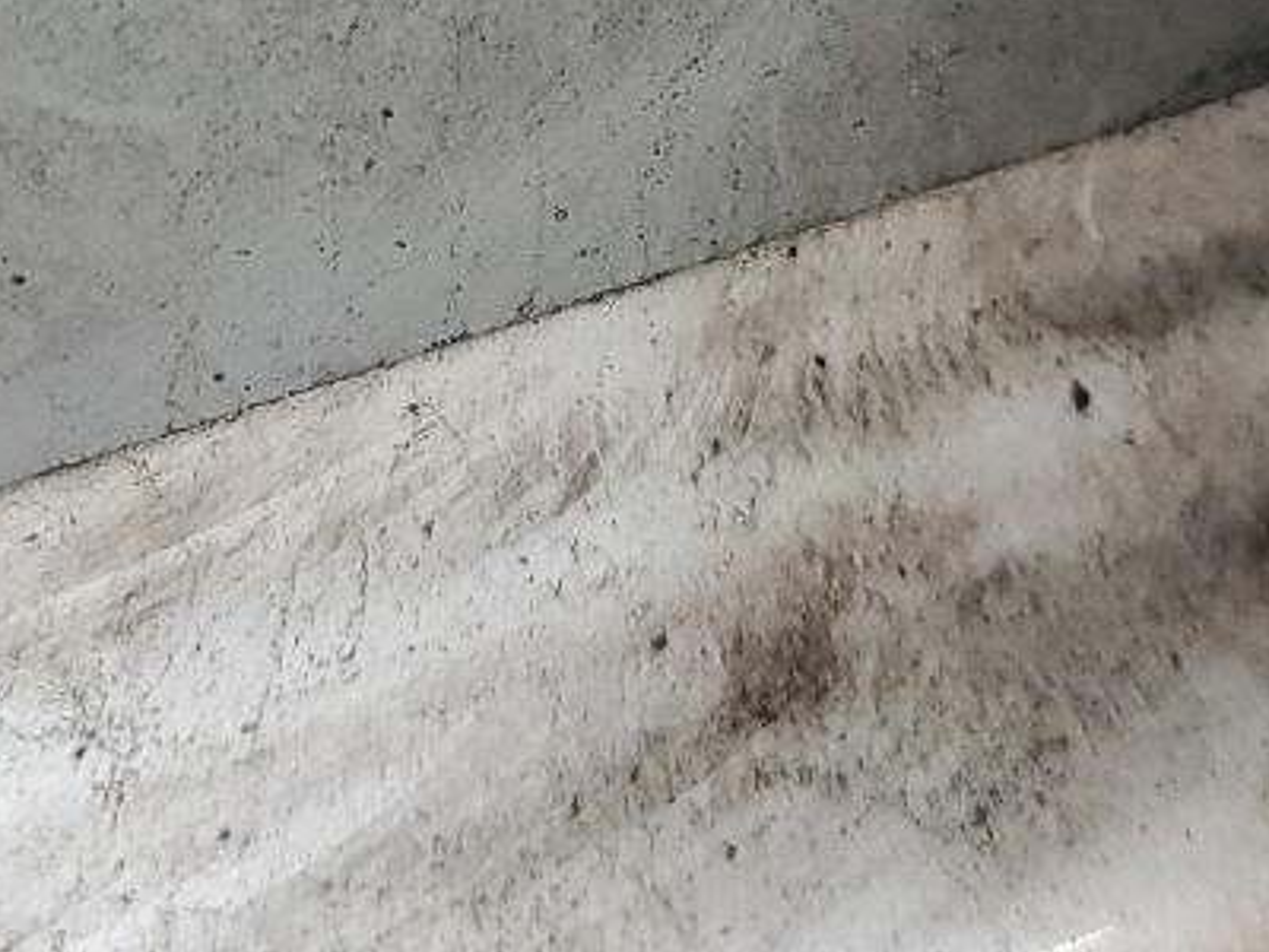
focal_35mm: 104
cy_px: -517
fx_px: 3813
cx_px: 571
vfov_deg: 13.3
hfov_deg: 18.9
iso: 92
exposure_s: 1/120
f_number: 1.5
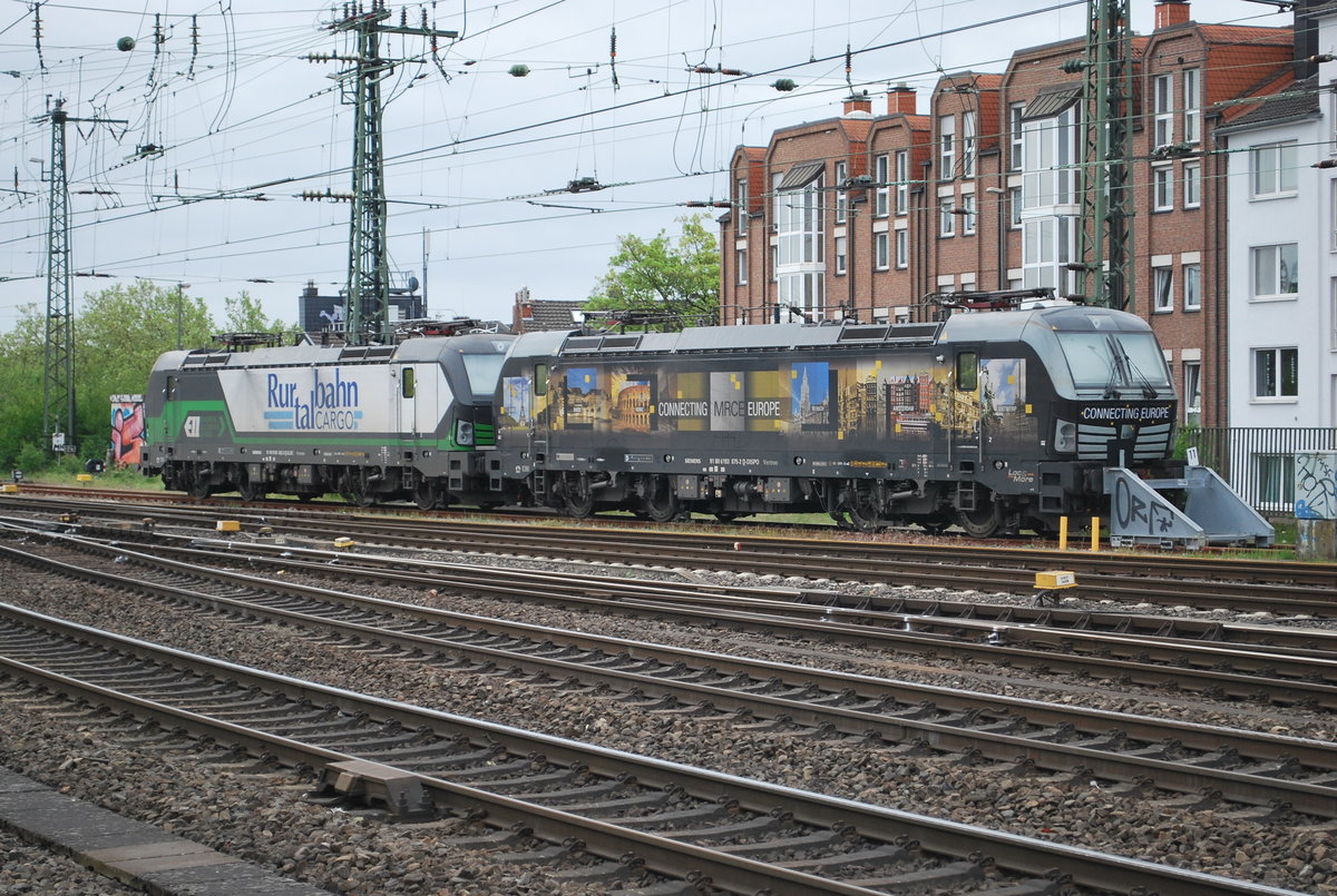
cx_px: 668
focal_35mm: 82
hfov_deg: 24.6
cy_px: 448
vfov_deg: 16.6
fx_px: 3070
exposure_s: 1/500
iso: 400
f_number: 5.6
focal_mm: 55
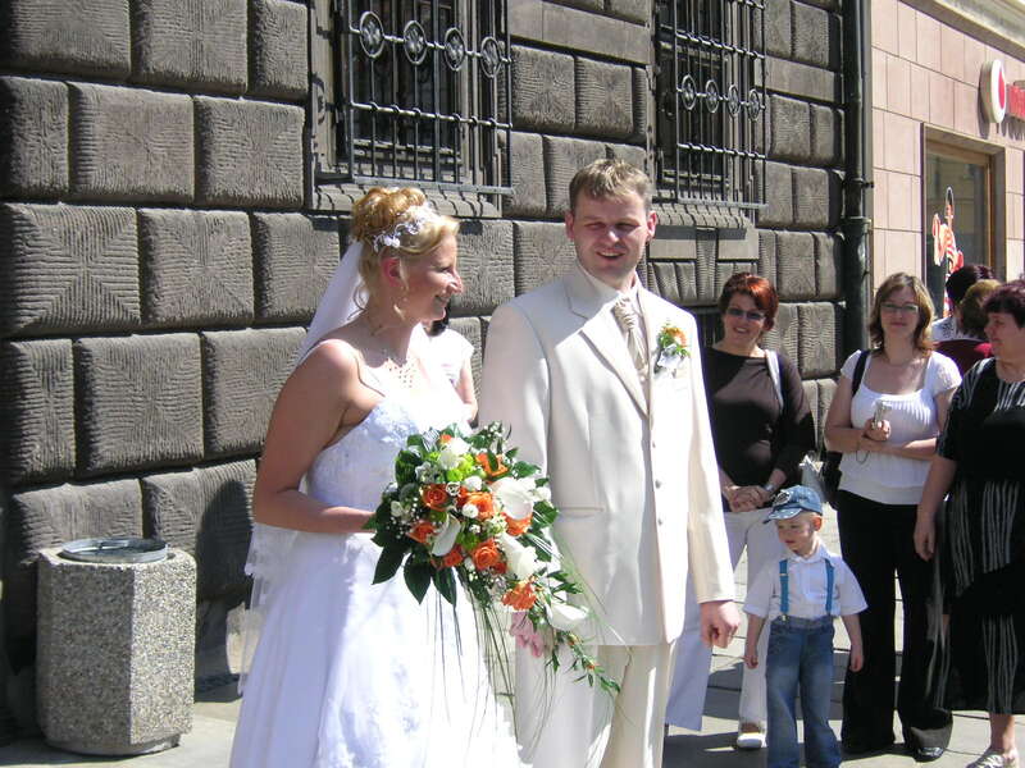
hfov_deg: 29.4
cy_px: 384
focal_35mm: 66
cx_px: 512
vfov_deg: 22.3
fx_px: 1954
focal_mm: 11
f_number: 4
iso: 50
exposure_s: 1/350
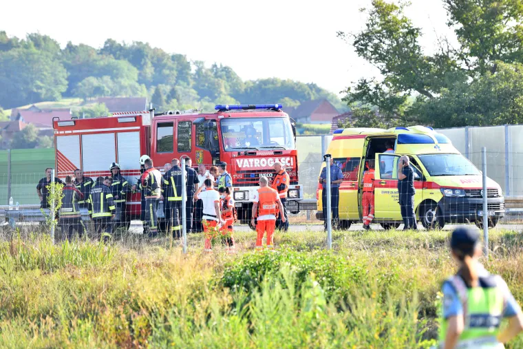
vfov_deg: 8.3
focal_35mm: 165
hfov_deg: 12.5
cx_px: 262
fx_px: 2397
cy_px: 174
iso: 320
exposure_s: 1/800
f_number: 5
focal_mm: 165
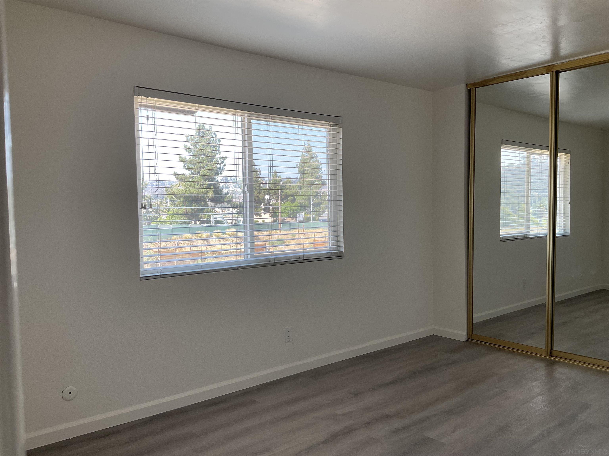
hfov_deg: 61.7
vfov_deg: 48.2
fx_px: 510
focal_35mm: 29
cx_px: 304
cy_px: 228
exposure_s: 1/120
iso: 32
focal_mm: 3
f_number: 1.8
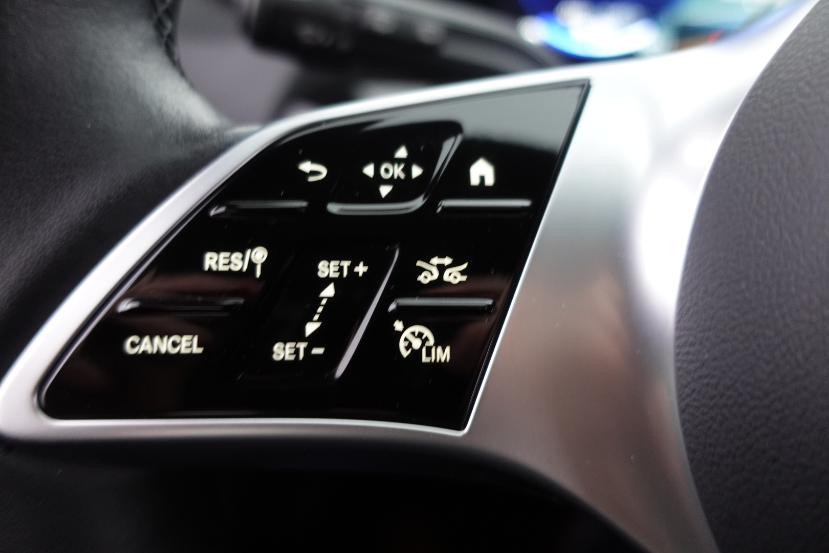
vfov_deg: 53.1
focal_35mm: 24
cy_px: 276
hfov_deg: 73.7
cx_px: 414
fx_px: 553
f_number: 1.8
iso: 800
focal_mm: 9.4
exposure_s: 1/20
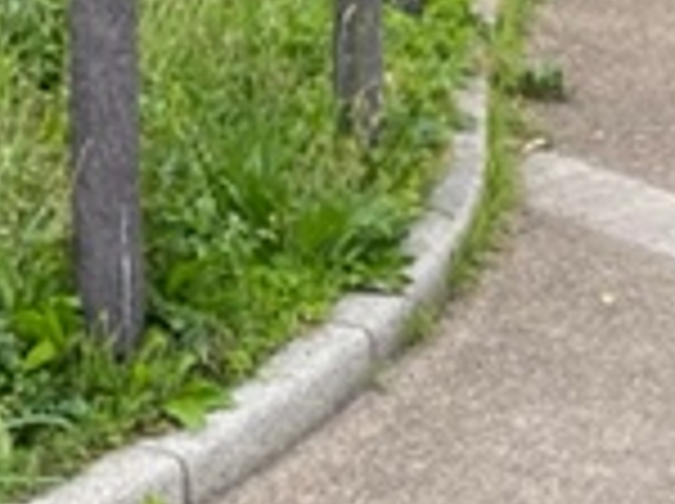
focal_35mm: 111
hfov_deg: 17.8
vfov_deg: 11.9
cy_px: -490
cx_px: 310
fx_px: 2161
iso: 50
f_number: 1.6
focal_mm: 5.1
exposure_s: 1/983
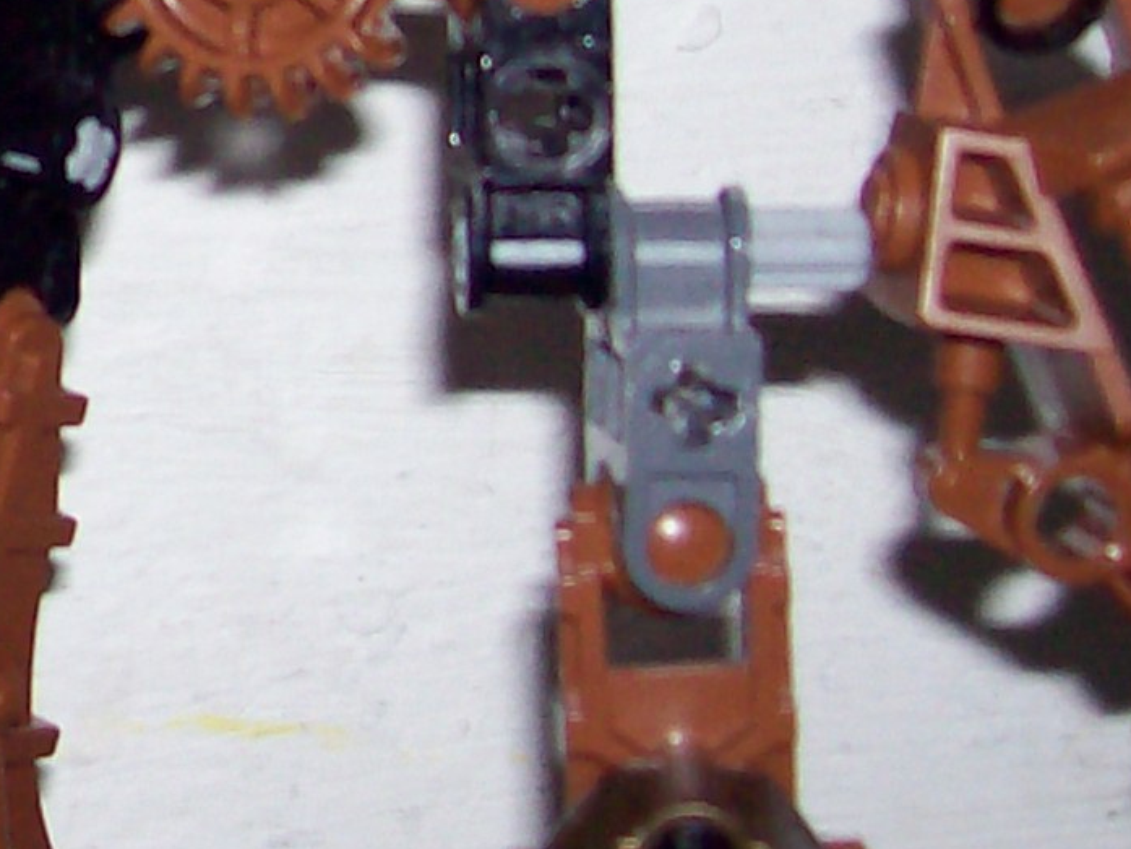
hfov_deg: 12.3
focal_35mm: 147
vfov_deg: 10.0
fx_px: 4804
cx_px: -928
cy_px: -84
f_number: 2.7
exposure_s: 1/64
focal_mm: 6
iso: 80
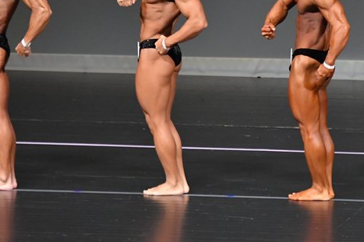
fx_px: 5286
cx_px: 294
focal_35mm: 523
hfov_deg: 3.9
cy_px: 70
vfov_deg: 2.6
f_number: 5.6
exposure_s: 1/400
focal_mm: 210
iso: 5000
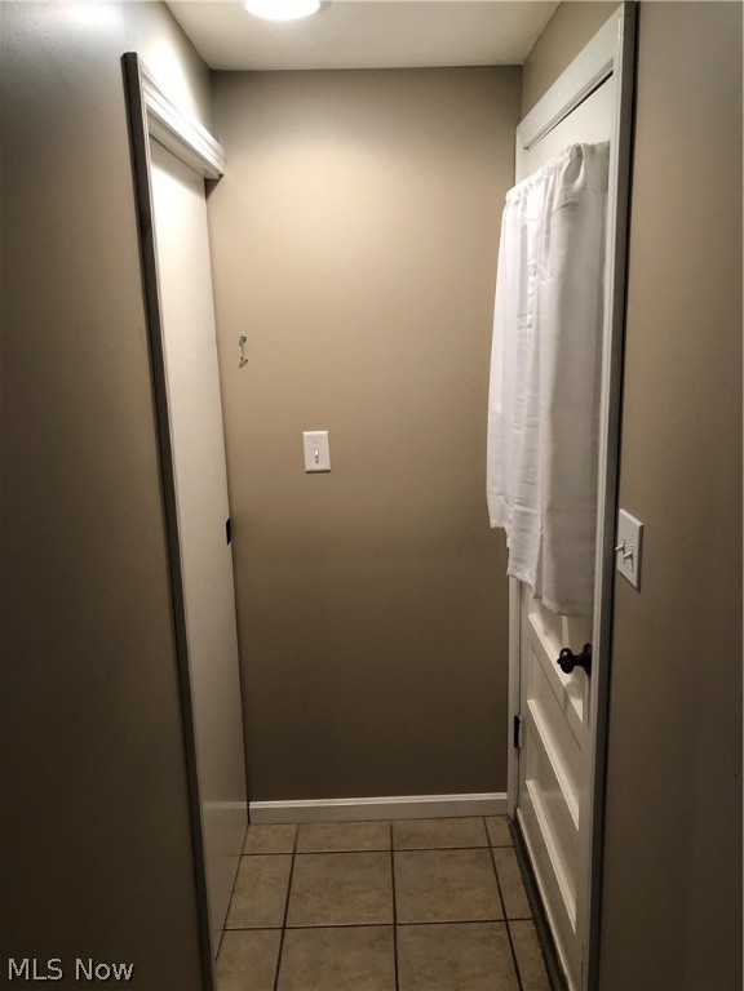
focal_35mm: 28
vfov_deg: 63.4
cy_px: 496
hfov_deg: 49.7
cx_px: 372
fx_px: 802
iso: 40
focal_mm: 4
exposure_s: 1/15
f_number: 1.8
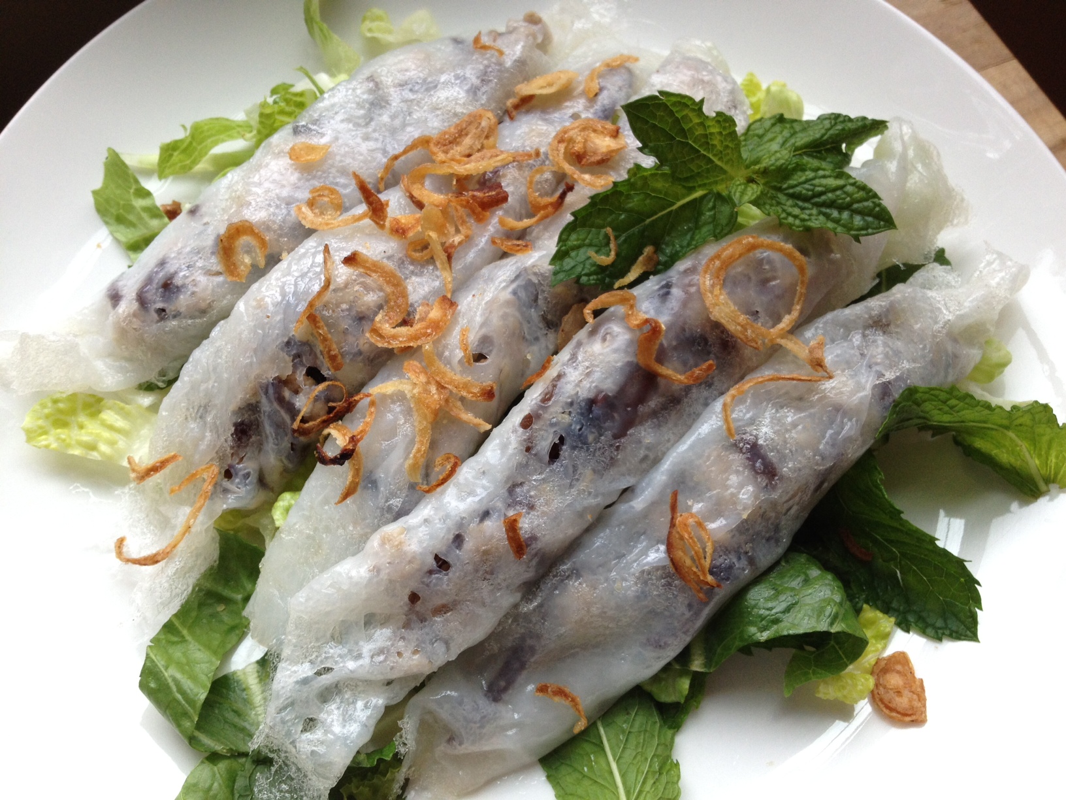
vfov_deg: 40.7
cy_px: 400
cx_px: 533
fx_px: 1078
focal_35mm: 35
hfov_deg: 52.6
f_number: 2.4
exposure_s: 1/120
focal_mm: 4.28
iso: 100
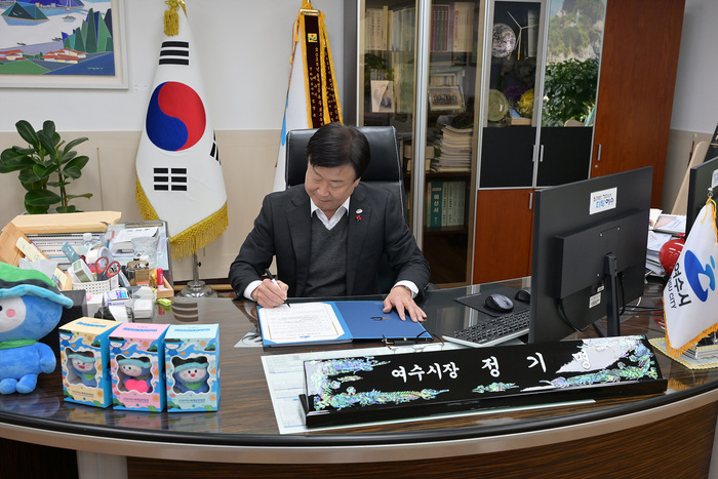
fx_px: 688
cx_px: 359
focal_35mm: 34
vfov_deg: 38.4
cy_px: 240
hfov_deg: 55.1
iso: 1250
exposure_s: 1/160
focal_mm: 34.5
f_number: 5.6
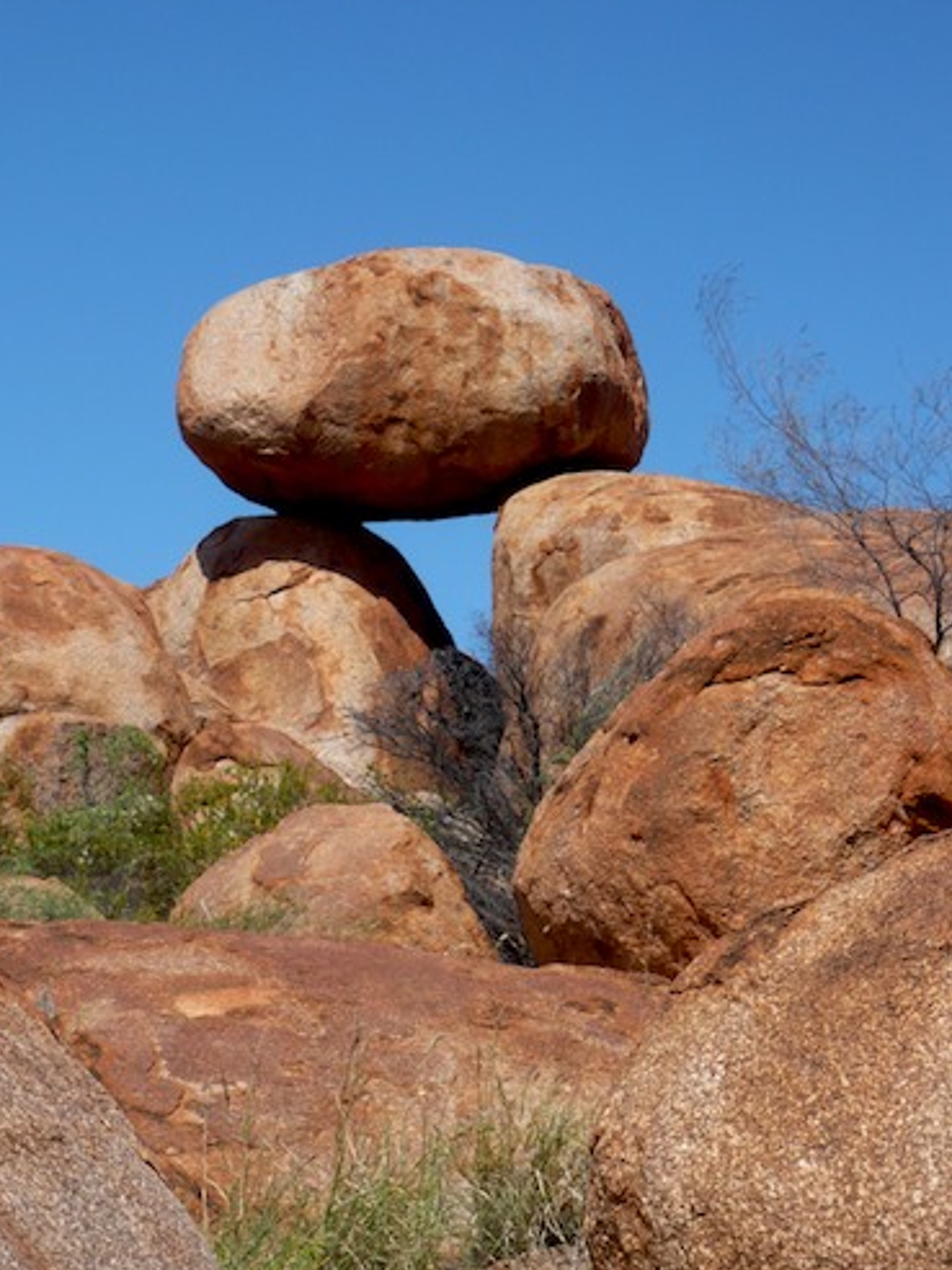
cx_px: 377
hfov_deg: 12.1
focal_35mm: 122
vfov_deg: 16.1
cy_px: 661
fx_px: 4474
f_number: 5.6
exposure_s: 1/500
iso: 100
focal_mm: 16.4
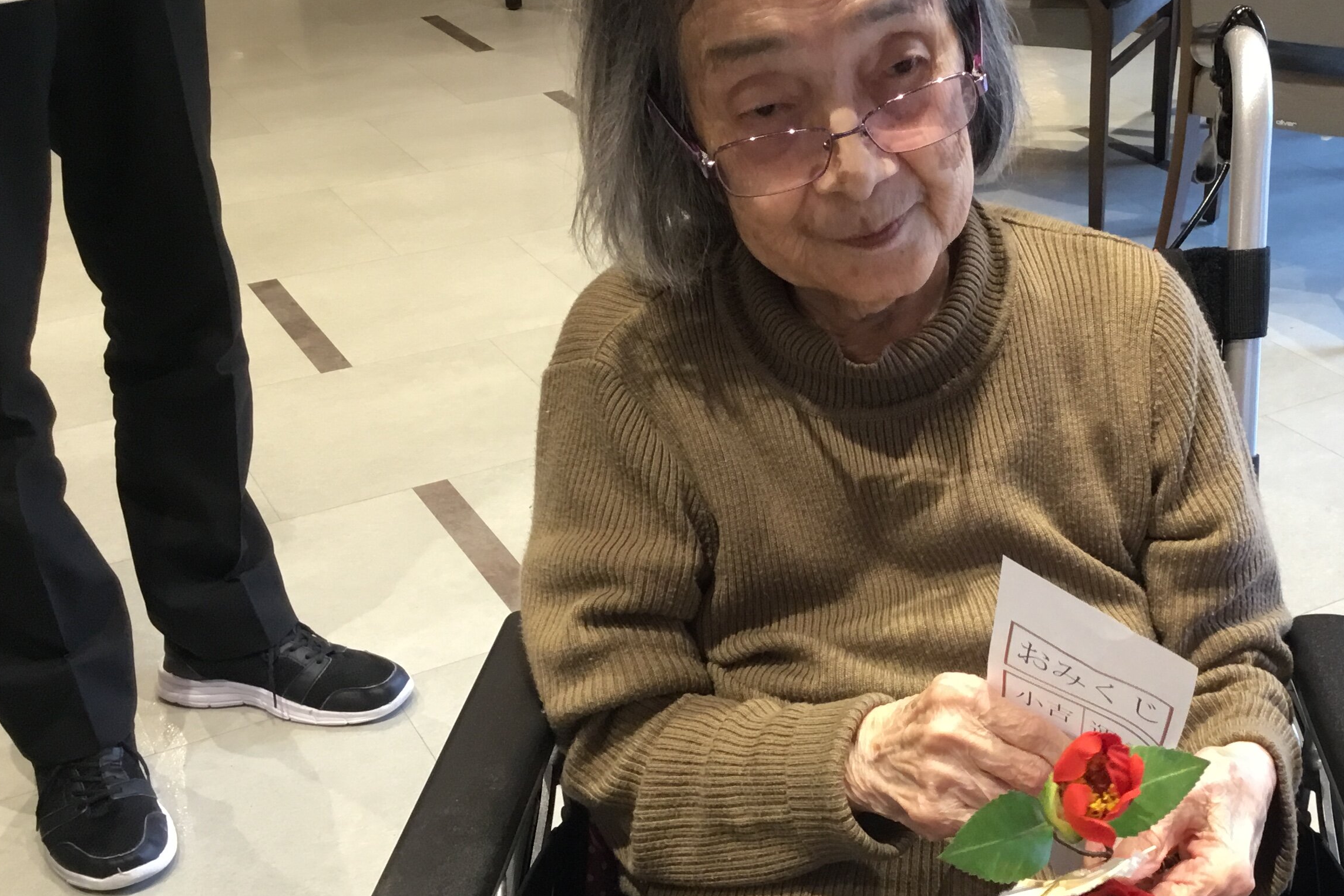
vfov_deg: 29.2
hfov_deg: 42.1
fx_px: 1717
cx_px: 915
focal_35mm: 46
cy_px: 510
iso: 100
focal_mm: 3.3
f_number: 2.4
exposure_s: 1/30
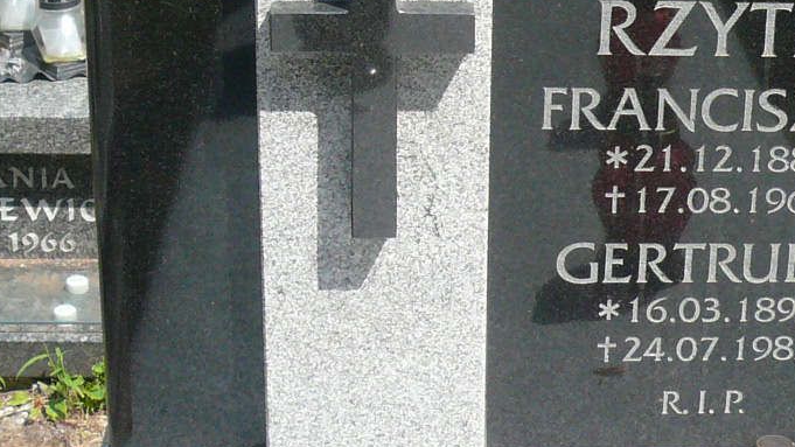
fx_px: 1834
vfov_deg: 13.8
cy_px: 105
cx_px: 682
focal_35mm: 87
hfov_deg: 23.9
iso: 100
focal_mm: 4.6
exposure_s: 1/800
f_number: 2.8
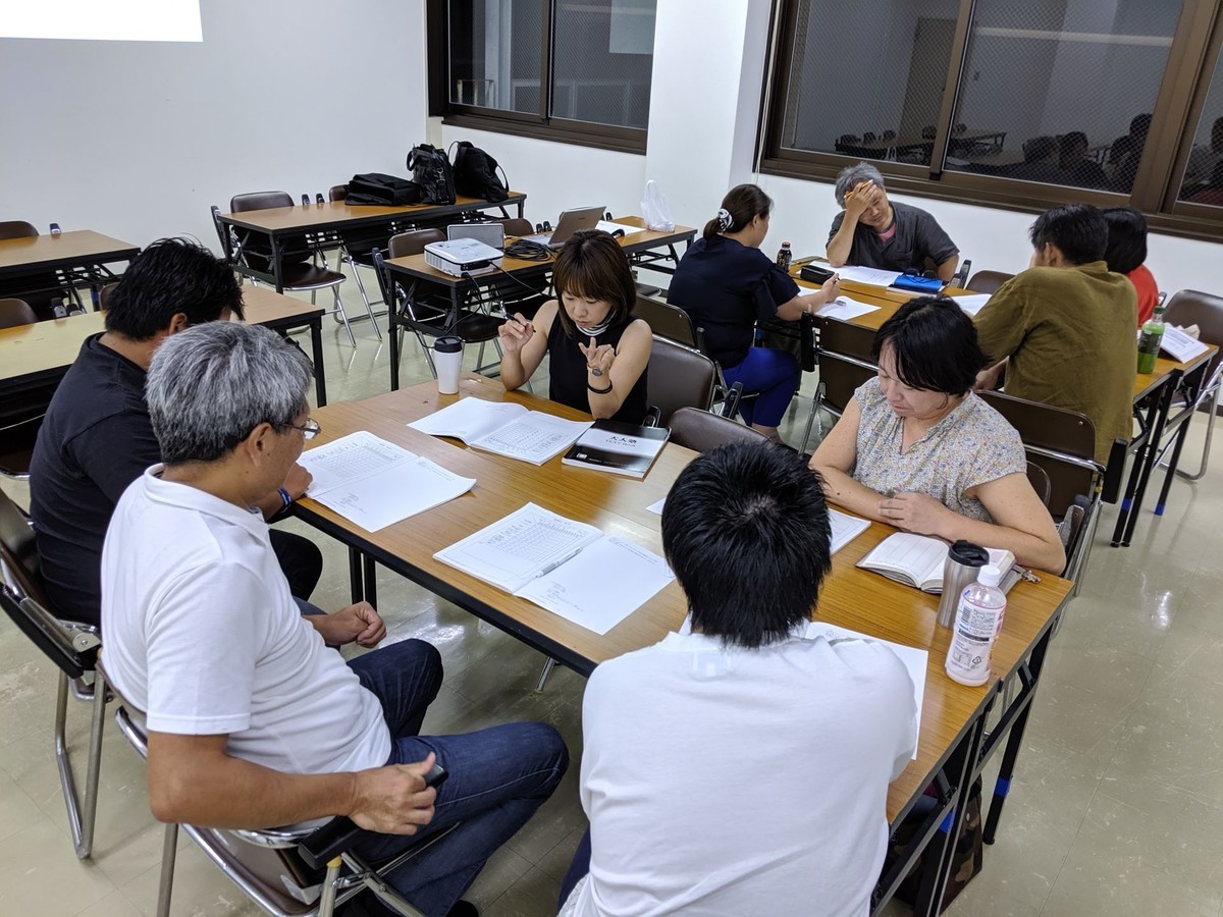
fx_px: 954
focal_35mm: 27
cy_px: 458
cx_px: 612
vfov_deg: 51.4
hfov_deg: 65.3
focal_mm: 4.44
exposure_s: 1/30
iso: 79
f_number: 1.8
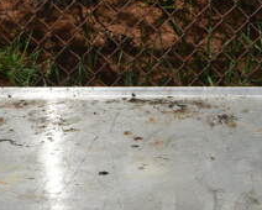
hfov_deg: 22.9
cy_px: 216
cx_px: 243
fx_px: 629
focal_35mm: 81
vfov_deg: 18.4
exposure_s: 1/100
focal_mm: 20
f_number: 18
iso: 100
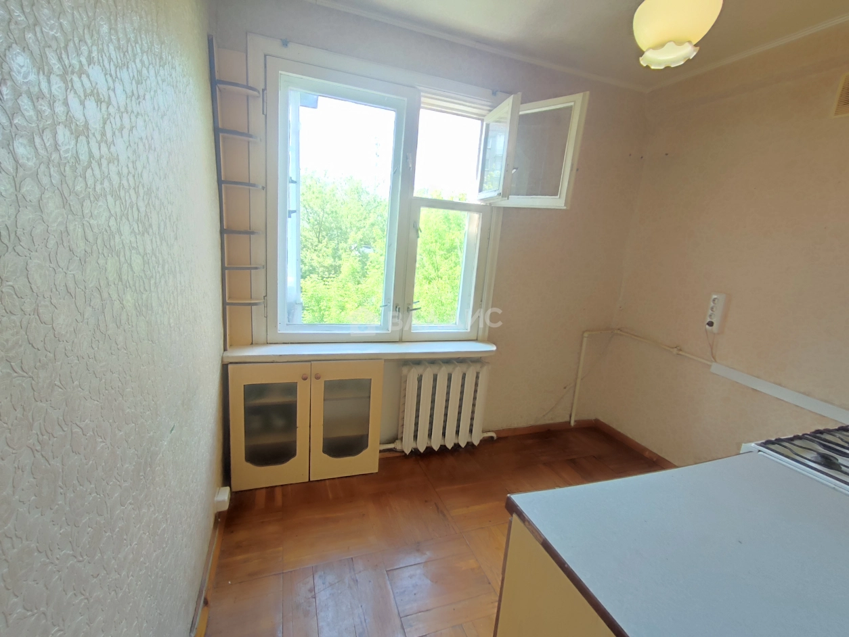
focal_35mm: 16
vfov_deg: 78.2
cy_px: 318
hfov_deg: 94.5
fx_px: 393
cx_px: 424
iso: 245
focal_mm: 1.65
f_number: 2.2
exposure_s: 1/100
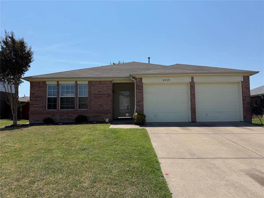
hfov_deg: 71.6
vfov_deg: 56.8
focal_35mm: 24
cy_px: 99
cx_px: 132
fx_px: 183
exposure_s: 1/6173
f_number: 1.78
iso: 80
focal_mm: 6.76
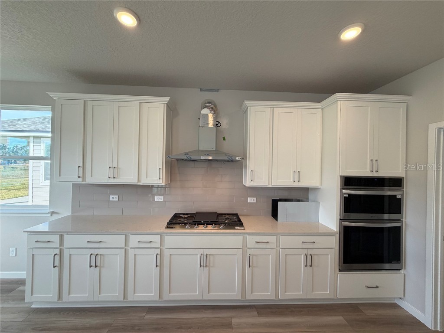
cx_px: 222
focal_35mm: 14
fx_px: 180
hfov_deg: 102.1
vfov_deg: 85.7
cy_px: 166
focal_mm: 2.22
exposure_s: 1/120
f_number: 2.2
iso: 100
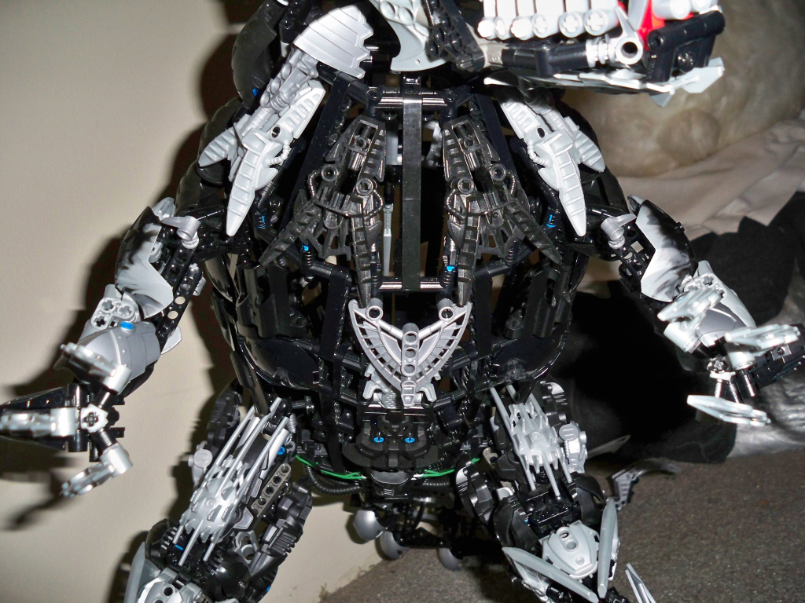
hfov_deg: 52.6
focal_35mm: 35
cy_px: 302
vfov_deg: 40.7
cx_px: 402
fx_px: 814
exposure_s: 1/60
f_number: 3.1
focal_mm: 6.3
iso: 200
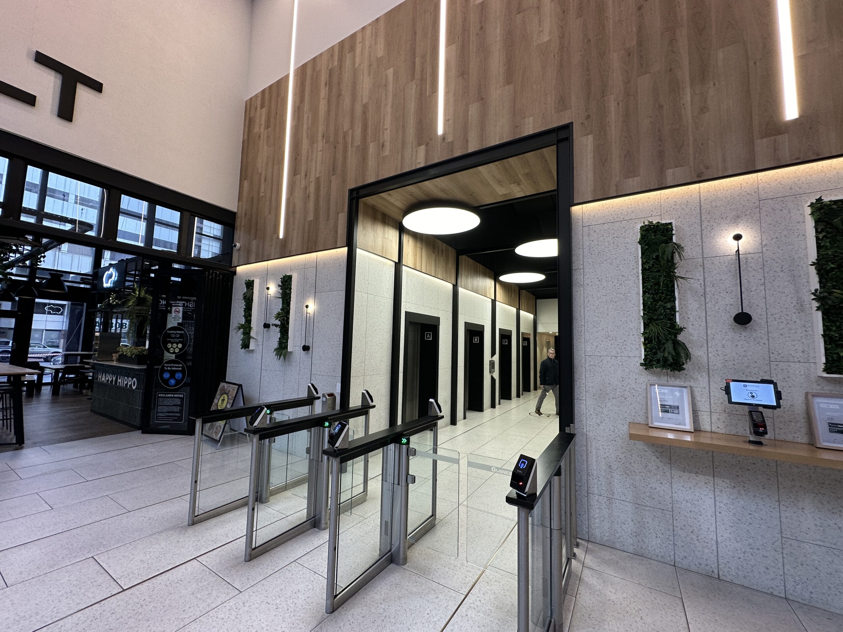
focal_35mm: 14
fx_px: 341
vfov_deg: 85.7
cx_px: 422
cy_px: 316
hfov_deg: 102.1
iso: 100
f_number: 2.2
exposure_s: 1/100
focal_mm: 2.22
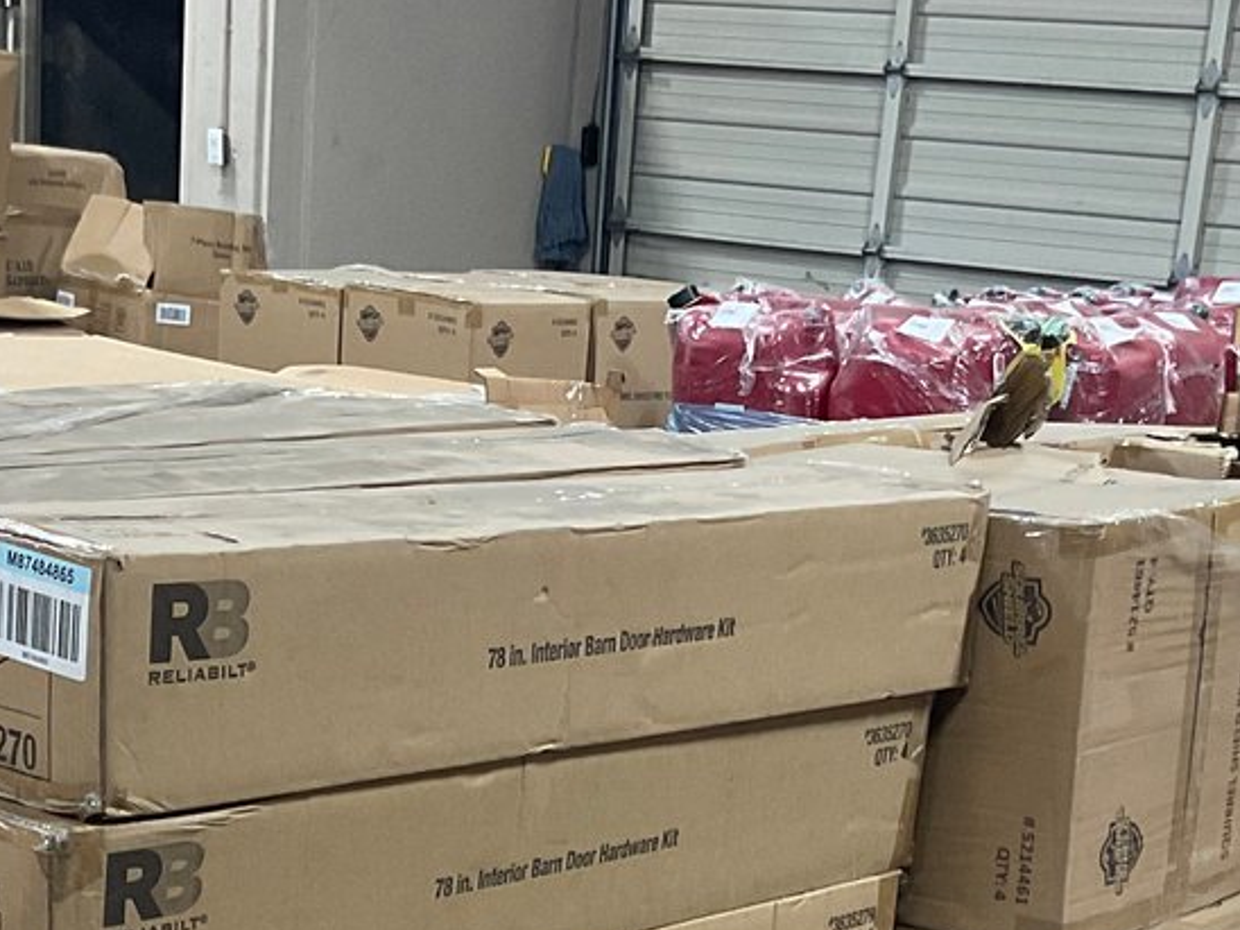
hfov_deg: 24.4
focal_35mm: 80
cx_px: 544
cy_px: 1157
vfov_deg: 17.5
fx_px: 2866
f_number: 1.8
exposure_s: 1/60
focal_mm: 3
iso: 100
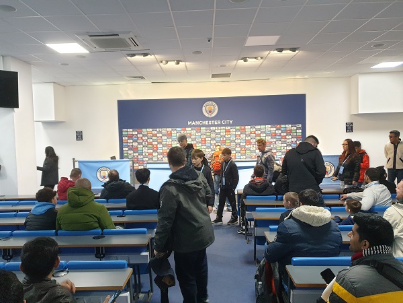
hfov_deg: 67.3
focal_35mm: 26
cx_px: 202
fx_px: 303
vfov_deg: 53.1
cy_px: 152
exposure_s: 1/50
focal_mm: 4.3
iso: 250
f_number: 1.5
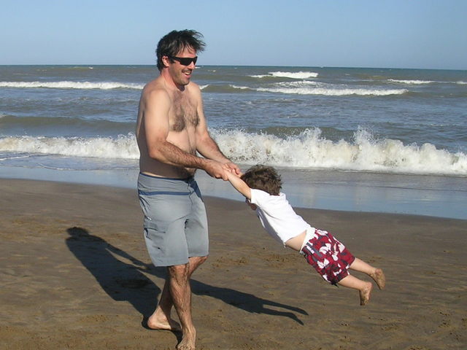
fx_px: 513
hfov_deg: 49.0
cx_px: 234
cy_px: 175
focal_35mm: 38
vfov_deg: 37.7
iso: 50
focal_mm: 5.8
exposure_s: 1/394
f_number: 5.6
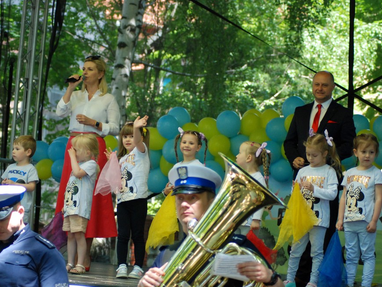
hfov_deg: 17.3
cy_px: 144
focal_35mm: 114
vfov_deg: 13.0
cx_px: 196
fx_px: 1258
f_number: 4
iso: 800
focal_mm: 70
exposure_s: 1/250
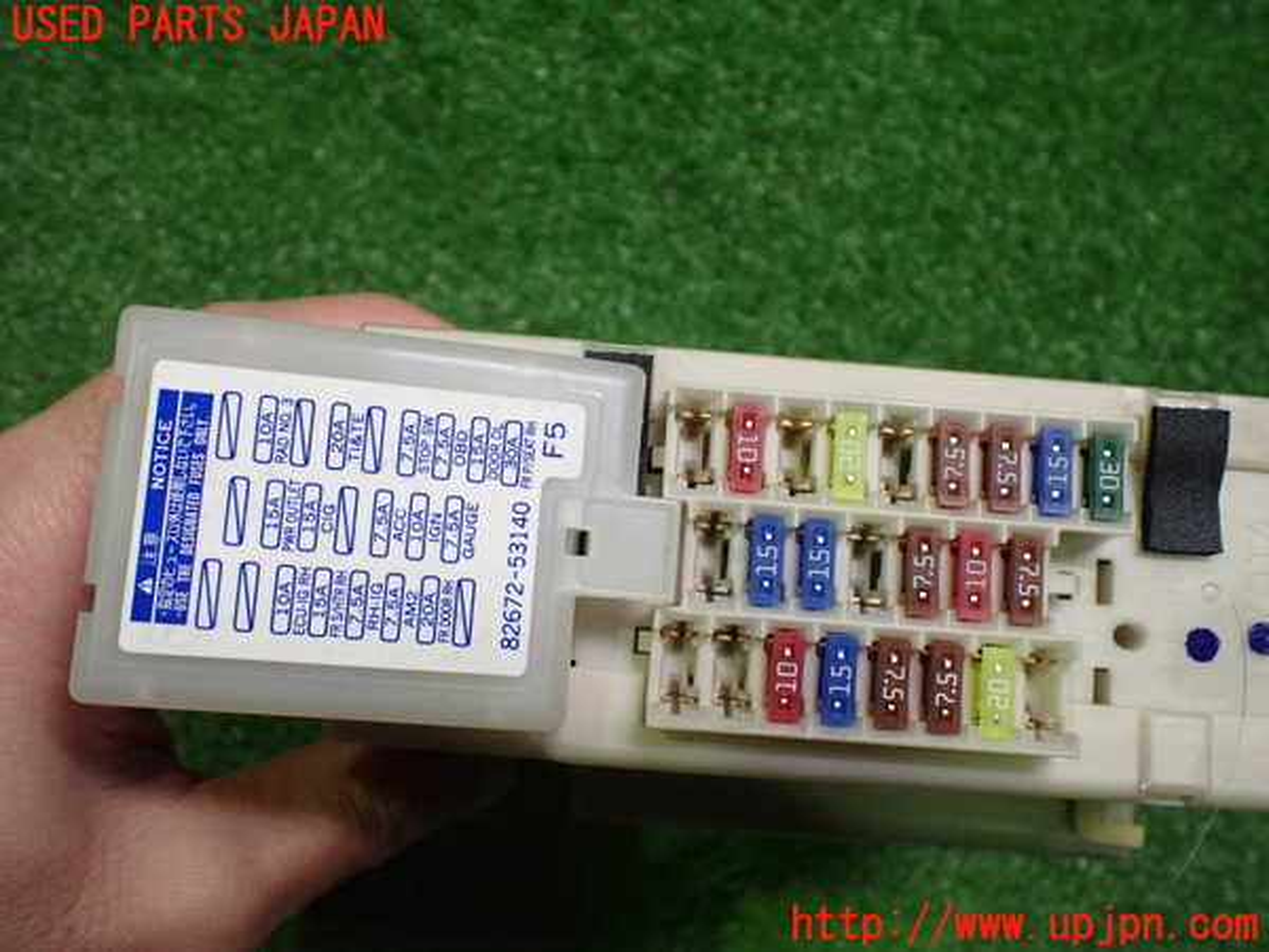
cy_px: 476
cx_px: 634
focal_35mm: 30
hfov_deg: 60.0
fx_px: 1100
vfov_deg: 46.8
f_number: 2.3
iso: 800
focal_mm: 5.4
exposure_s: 1/125
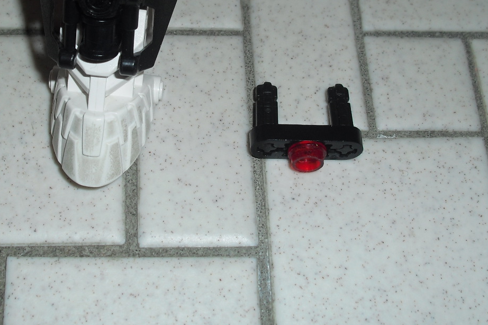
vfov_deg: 20.7
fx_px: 881
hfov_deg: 30.8
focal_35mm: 65
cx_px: 179
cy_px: 65
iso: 64
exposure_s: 1/60
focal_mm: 6.3
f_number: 3.1
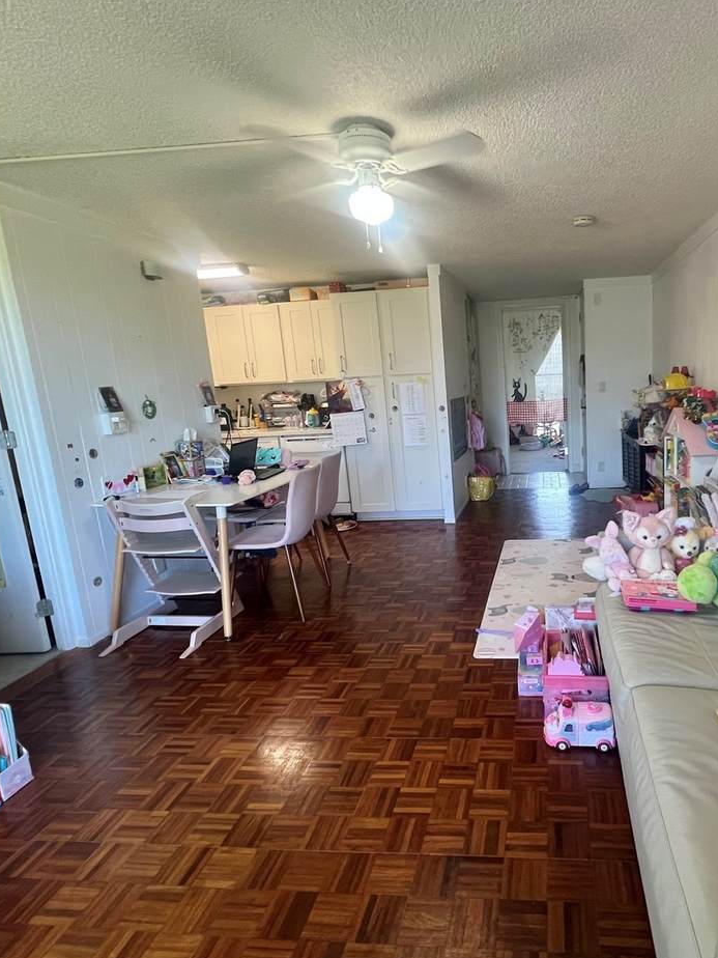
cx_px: 505
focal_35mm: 18
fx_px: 498
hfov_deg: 68.6
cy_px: 476
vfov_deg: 87.8
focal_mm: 1.57
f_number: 1.8
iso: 200
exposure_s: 1/120
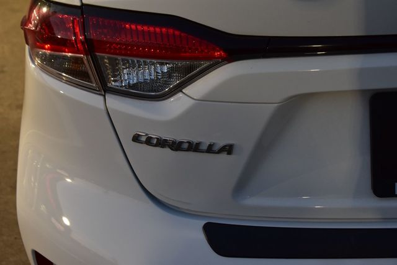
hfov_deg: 24.6
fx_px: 909
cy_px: 132
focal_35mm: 82
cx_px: 198
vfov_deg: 16.5
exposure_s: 1/15
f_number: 6.3
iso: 900
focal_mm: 55
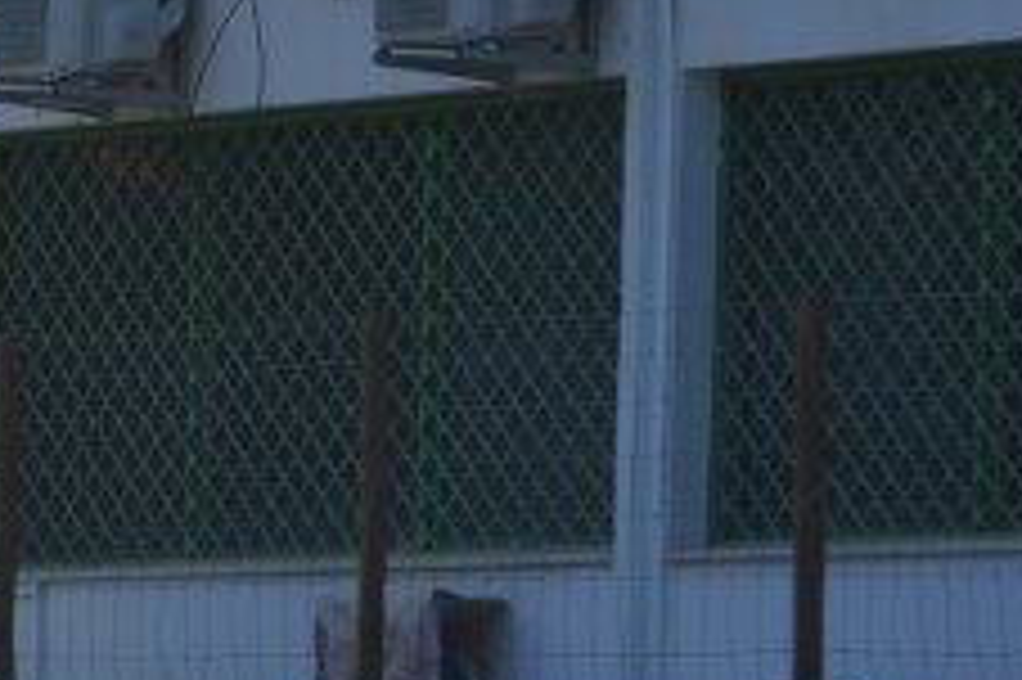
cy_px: 959
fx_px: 18013
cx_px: -1292
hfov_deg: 3.2
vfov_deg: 2.2
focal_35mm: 635
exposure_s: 1/2000
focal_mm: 80
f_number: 7.1
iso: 400
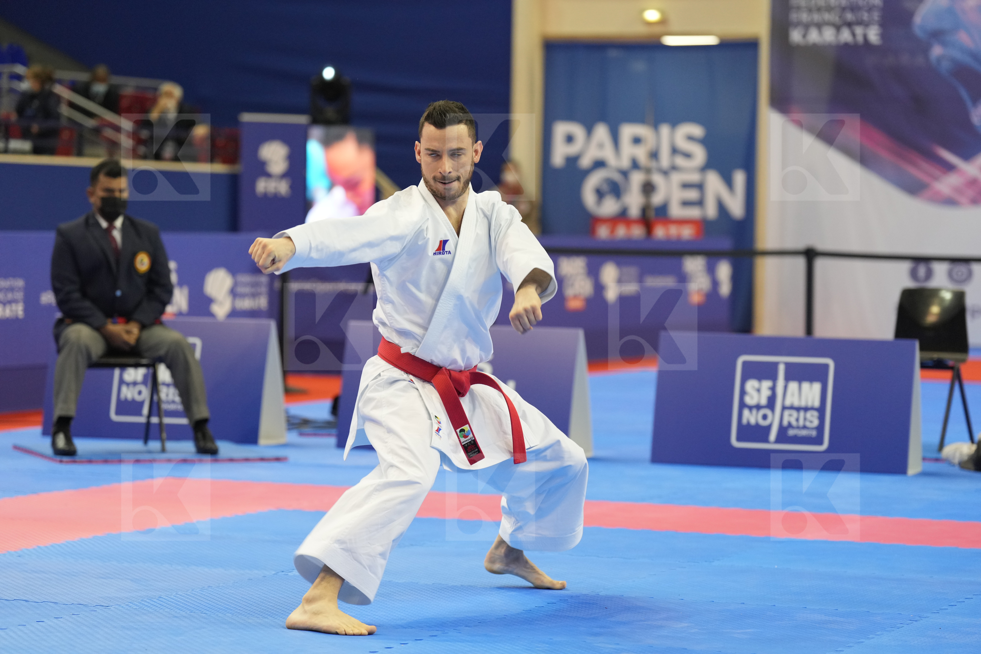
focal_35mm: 115
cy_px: 327
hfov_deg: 17.8
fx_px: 3133
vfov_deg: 11.9
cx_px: 490
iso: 2000
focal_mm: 115
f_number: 2.8
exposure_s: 1/500
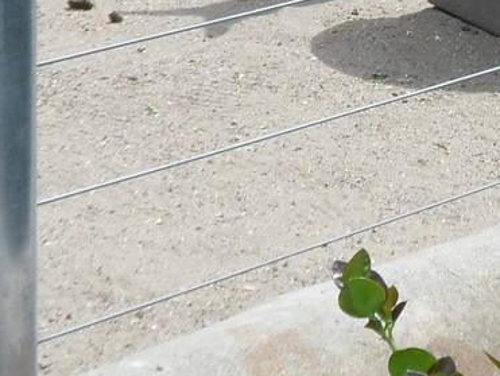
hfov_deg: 8.7
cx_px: 666
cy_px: -217
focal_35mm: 224
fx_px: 3239
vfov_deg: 6.5
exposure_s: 1/350
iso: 80
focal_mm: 8.1
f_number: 4.3
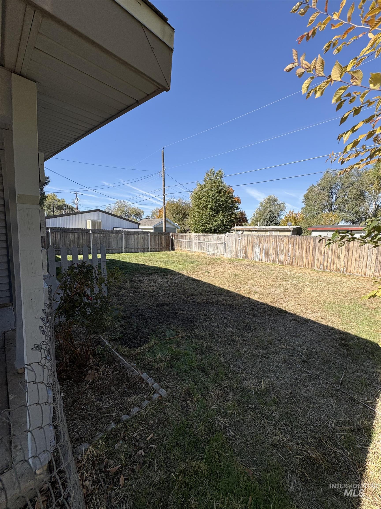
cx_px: 190
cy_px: 254
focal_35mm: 14
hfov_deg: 85.7
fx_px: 205
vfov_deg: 102.1
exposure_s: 1/1143
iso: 40
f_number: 2.2
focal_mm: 2.22
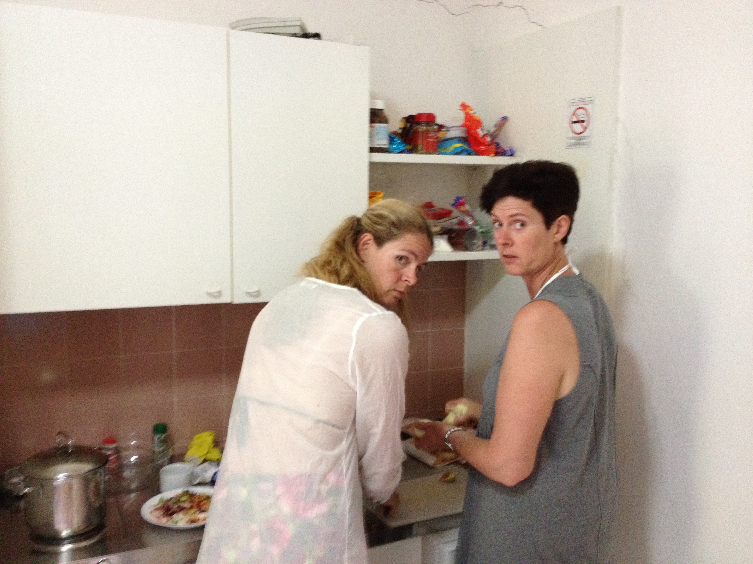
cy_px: 282
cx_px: 376
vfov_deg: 40.7
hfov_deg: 52.6
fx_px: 761
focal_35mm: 35
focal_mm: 4.28
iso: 400
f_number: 2.4
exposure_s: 1/17
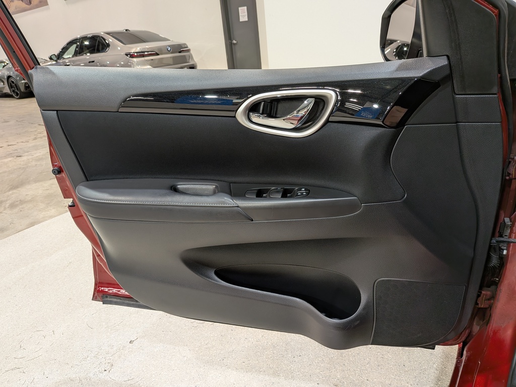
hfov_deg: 71.6
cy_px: 194
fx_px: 358
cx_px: 258
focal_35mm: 24
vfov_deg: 56.8
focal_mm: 4.53
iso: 38
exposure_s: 1/33.3
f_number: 1.7
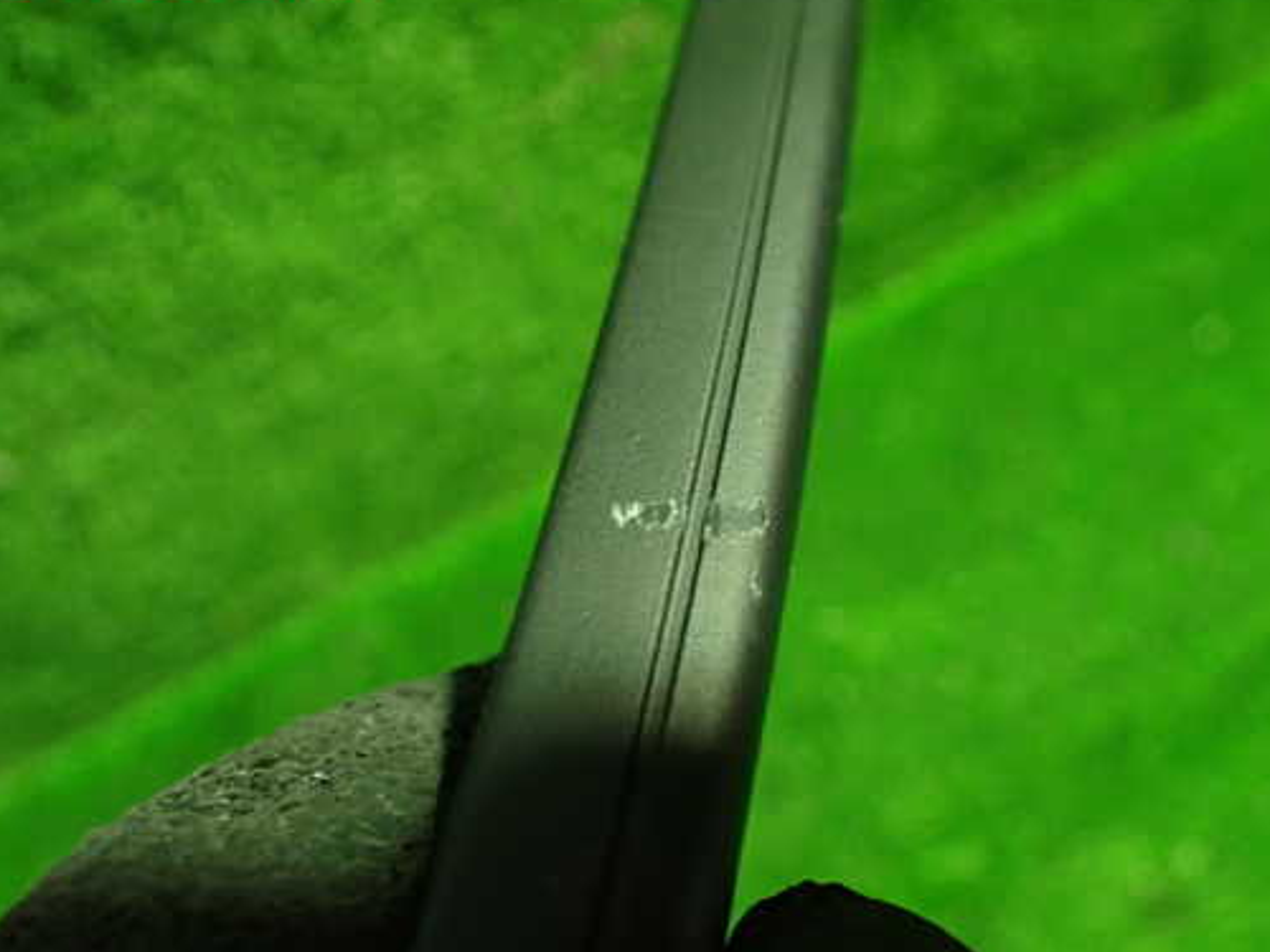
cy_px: 513
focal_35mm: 36
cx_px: 671
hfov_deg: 51.3
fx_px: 1321
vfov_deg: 39.6
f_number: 2.3
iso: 800
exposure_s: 1/60
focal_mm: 5.4
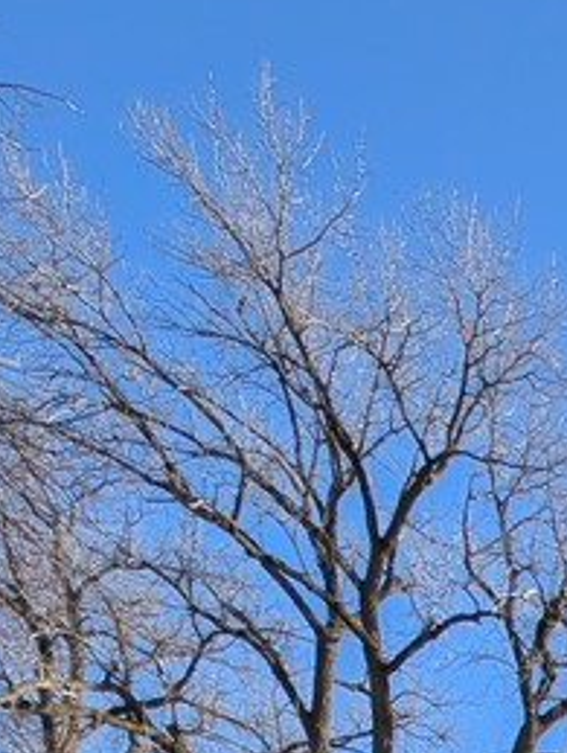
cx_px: 967
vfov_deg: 21.4
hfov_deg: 21.4
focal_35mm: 50
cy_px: 1398
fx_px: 1089
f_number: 1.95
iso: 41
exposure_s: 1/1361
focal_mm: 2.23
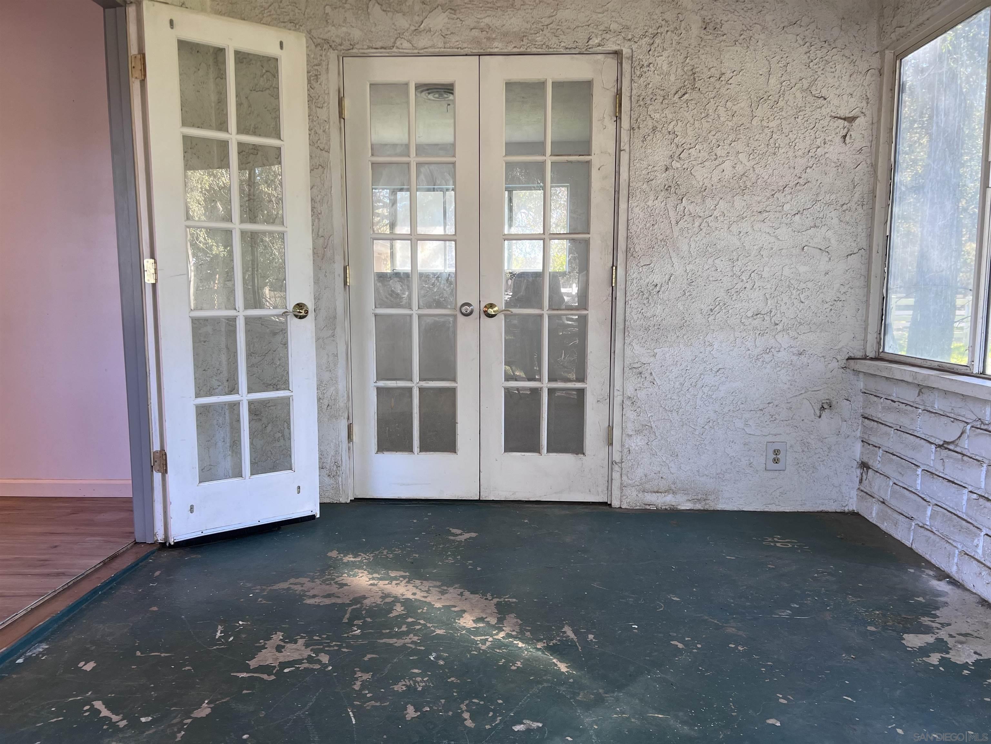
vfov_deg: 53.1
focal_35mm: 26
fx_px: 744
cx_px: 496
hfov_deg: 67.3
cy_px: 372
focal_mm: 5.7
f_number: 1.5
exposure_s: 1/121
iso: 80
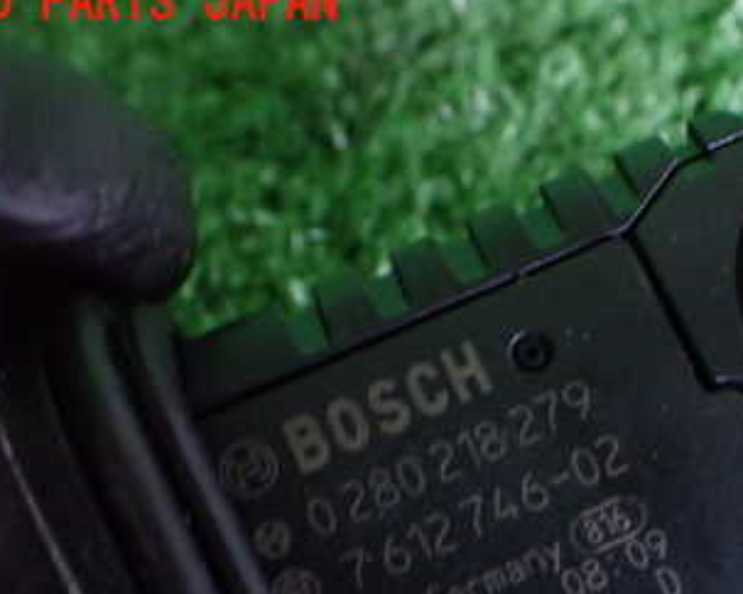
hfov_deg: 31.4
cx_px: 628
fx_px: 1275
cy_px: 525
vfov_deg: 25.5
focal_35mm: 58
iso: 1000
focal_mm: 5.4
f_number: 2.3
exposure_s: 1/30
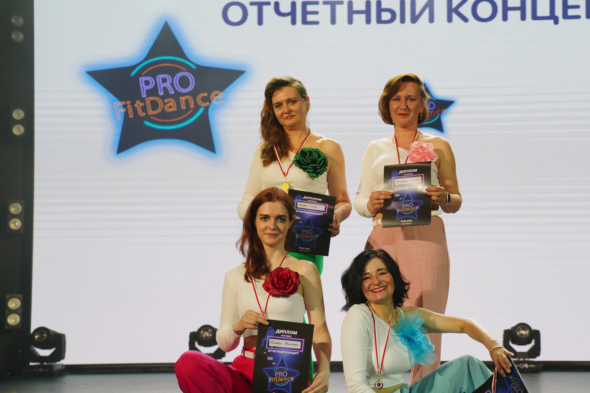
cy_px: 244
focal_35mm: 60
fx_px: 983
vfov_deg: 22.6
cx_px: 365
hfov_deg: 33.3
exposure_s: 1/100
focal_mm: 45
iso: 500
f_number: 4
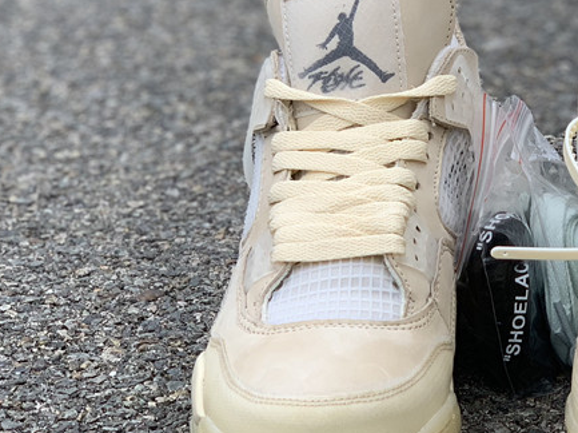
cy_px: 221
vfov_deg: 15.4
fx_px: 1602
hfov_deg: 20.1
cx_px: 517
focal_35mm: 96
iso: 16
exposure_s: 1/551
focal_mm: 6
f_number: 2.4
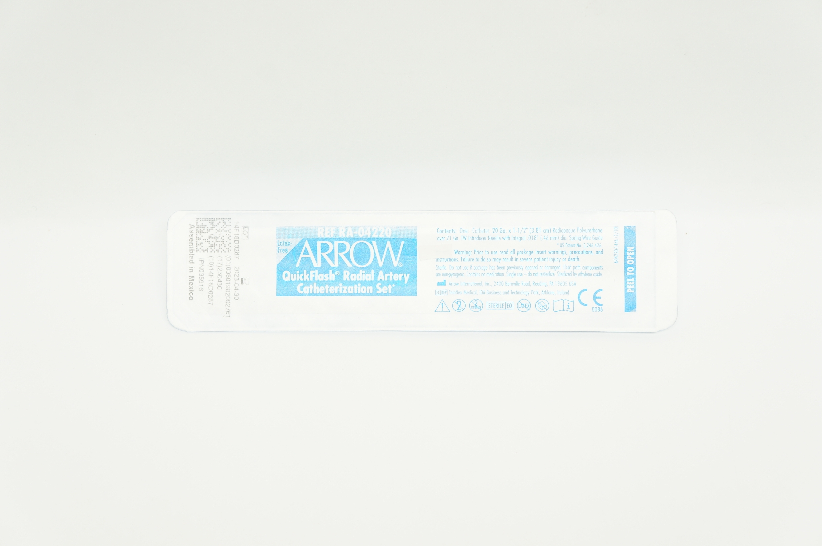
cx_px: 411
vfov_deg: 23.7
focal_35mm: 57
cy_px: 273
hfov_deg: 35.1
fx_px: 1300
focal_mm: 38
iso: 400
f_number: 6.3
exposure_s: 1/50
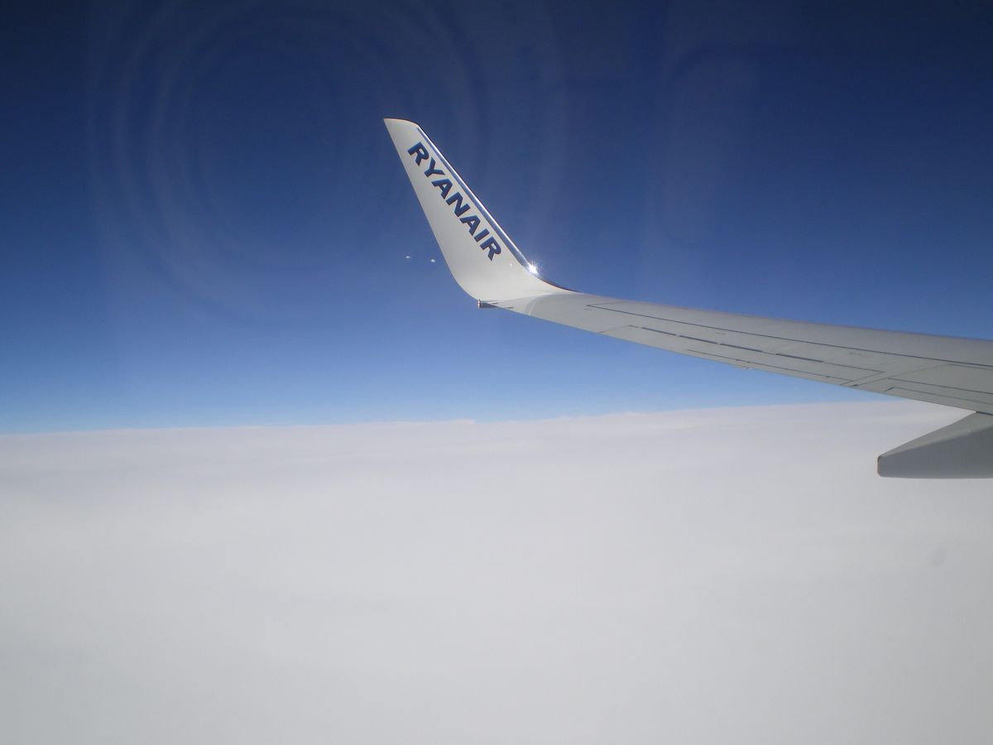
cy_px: 372
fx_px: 1090
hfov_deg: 49.0
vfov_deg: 37.7
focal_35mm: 38
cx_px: 496
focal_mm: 6.3
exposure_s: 1/640
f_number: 4.6
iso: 64
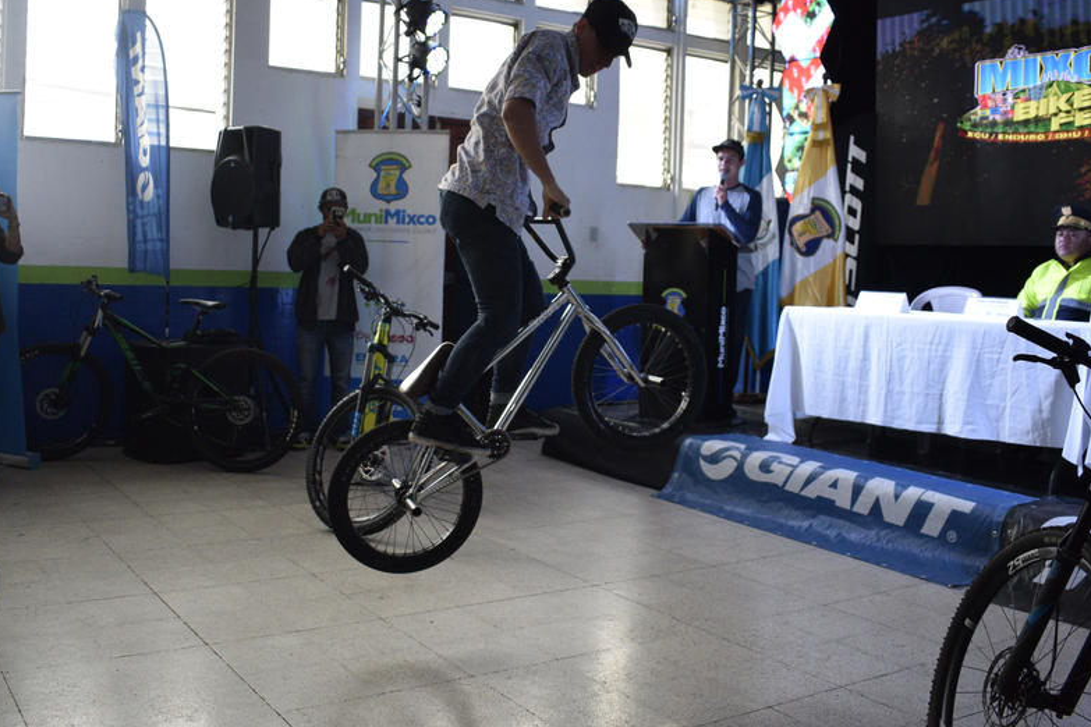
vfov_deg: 36.8
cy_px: 306
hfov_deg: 53.1
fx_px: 1091
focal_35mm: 36
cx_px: 513
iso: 1600
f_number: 3.8
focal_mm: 20
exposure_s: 1/640
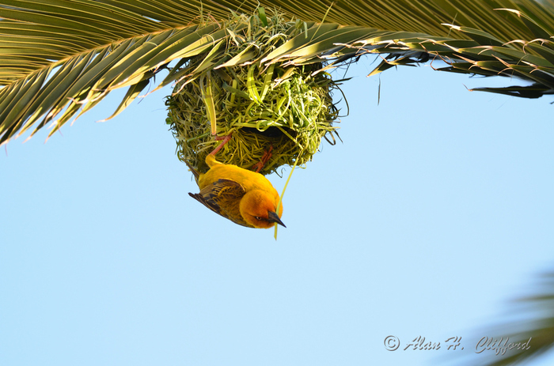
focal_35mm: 315
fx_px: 4835
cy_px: 183
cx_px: 277
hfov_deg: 6.6
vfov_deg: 4.3
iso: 400
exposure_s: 1/320
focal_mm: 210
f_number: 5.3
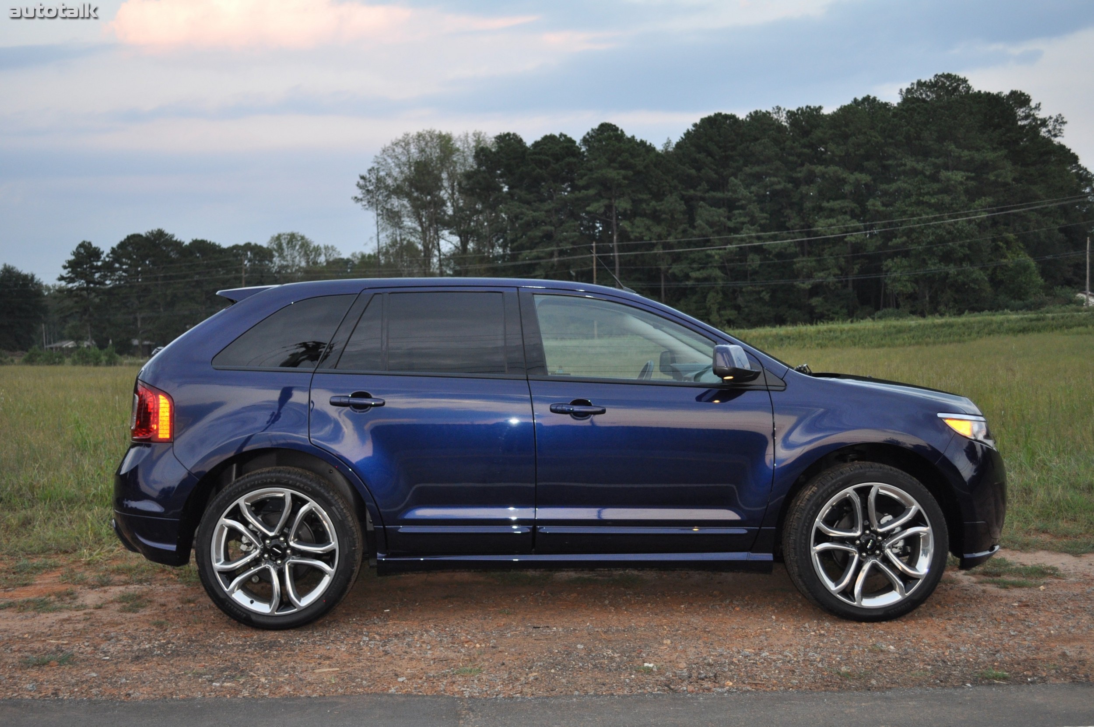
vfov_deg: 34.1
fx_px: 1184
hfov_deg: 49.6
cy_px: 364
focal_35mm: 39
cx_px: 547
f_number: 4.2
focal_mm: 26
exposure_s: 1/125
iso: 640
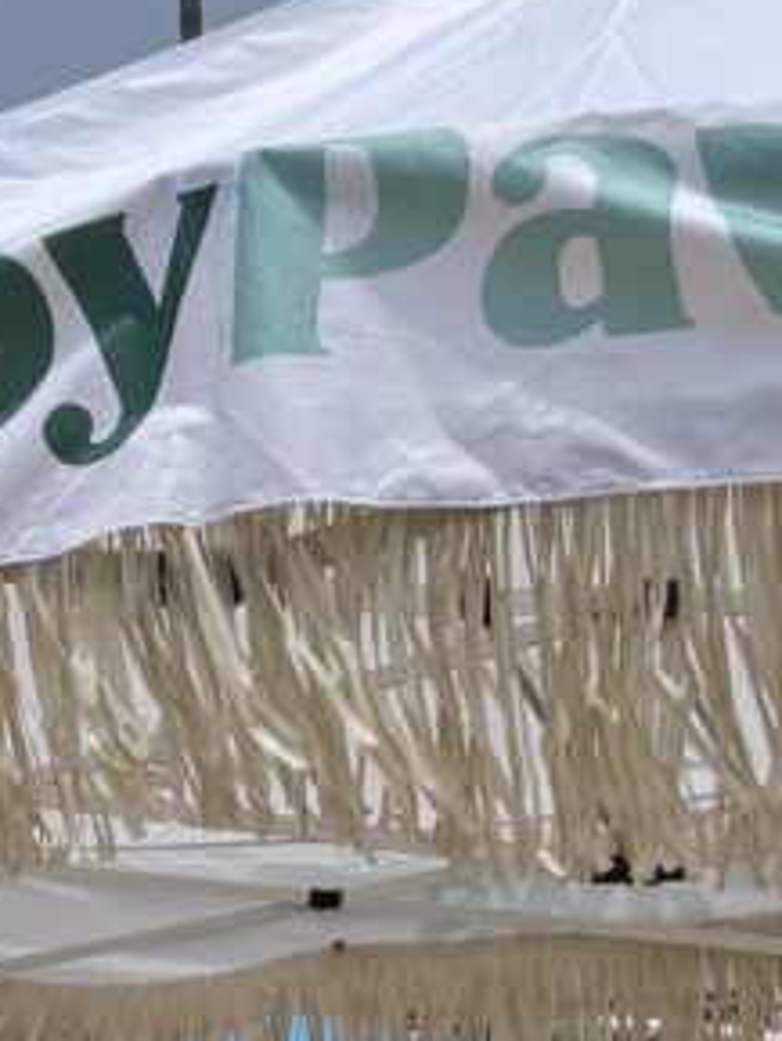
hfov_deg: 13.5
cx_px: -832
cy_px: 1189
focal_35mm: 92
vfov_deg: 20.2
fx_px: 2769
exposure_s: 1/6993
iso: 32
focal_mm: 5.1
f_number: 1.6
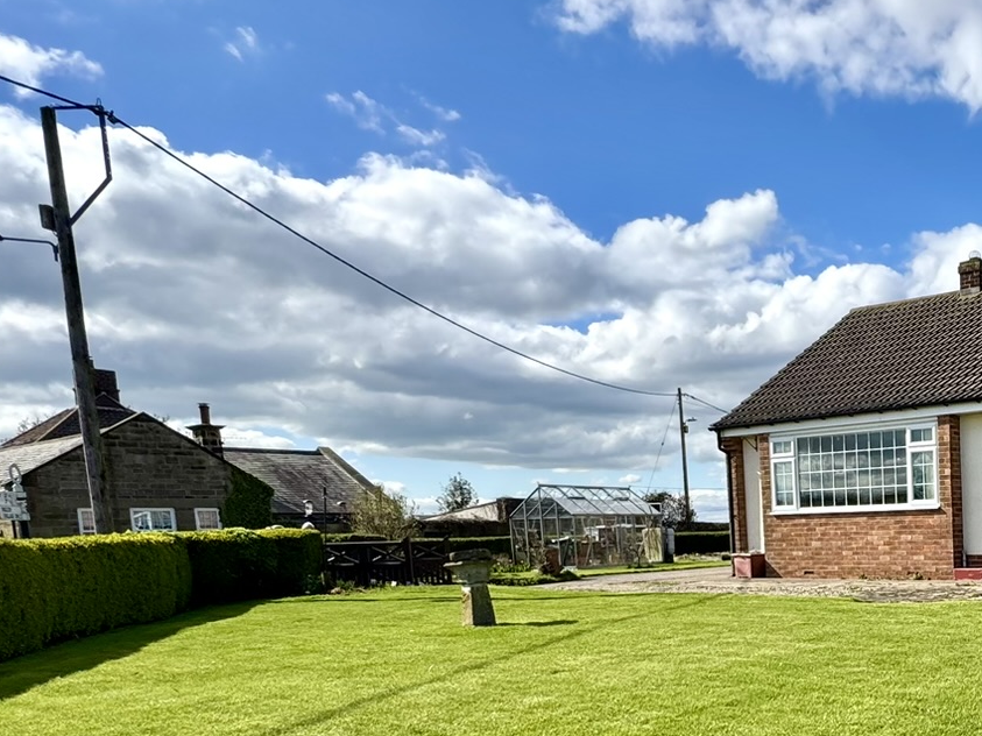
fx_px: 964
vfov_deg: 39.4
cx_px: 972
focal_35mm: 34
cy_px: 630
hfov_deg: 45.8
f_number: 2.2
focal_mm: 2.22
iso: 50
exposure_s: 1/1536
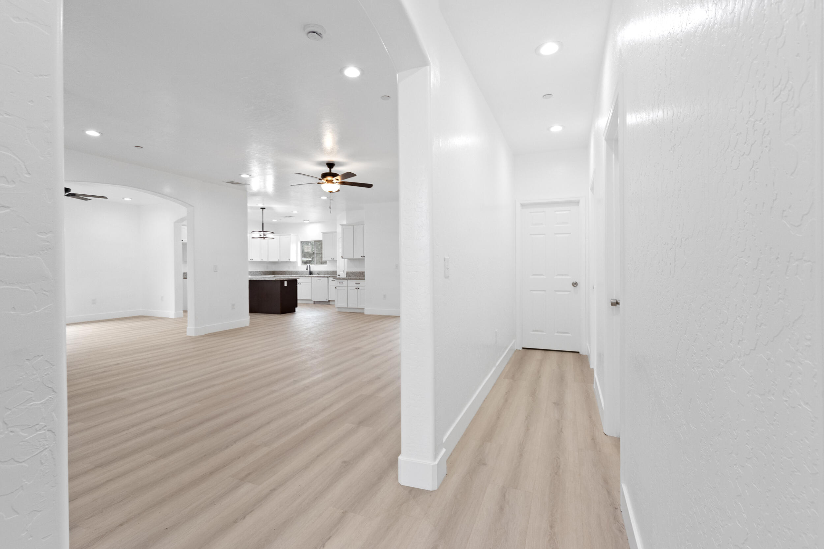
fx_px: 366
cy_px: 274
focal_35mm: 16
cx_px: 412
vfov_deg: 73.8
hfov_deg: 96.7
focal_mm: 16
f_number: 9
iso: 1600
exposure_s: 1/13
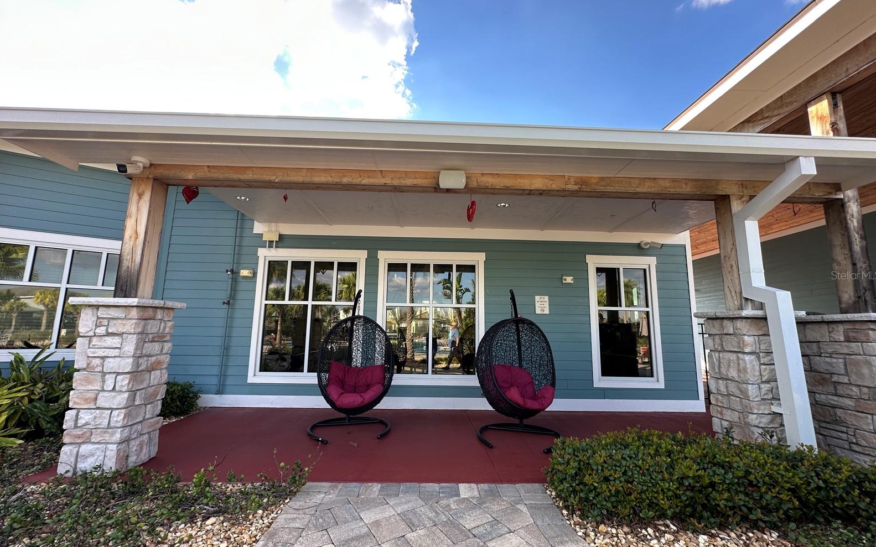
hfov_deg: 101.5
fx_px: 358
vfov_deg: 74.8
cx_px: 440
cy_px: 275
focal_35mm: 15
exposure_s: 1/197
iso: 40
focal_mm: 2.22
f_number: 2.2
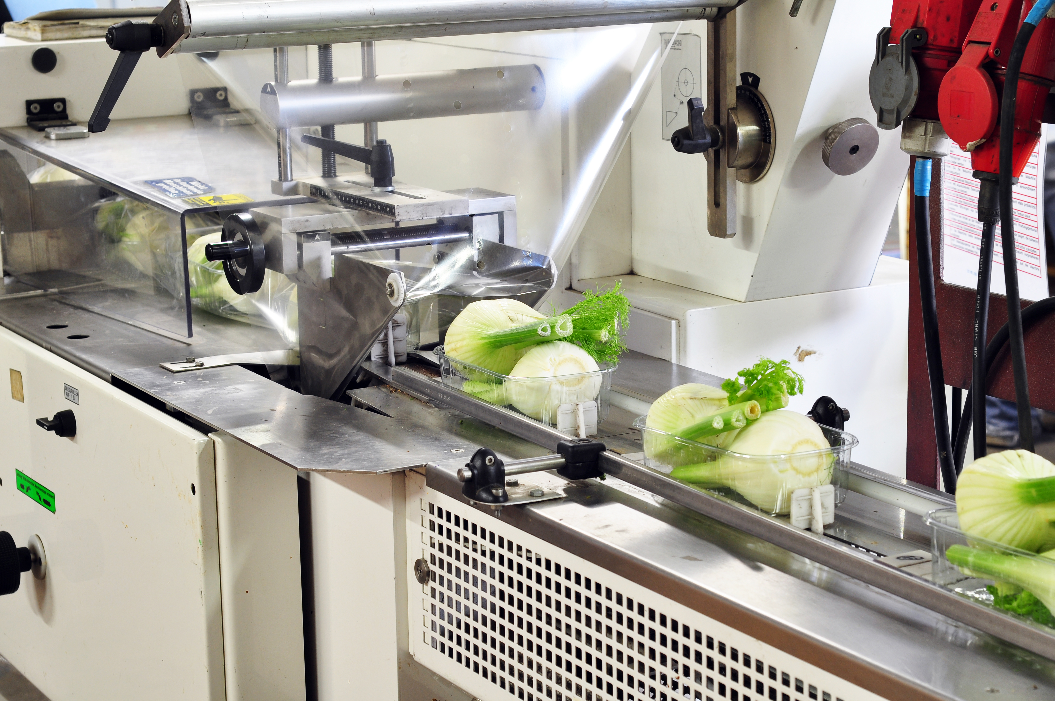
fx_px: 2195
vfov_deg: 18.1
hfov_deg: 27.0
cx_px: 528
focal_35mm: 75
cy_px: 350
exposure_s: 1/1.67
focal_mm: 50
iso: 200
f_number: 8
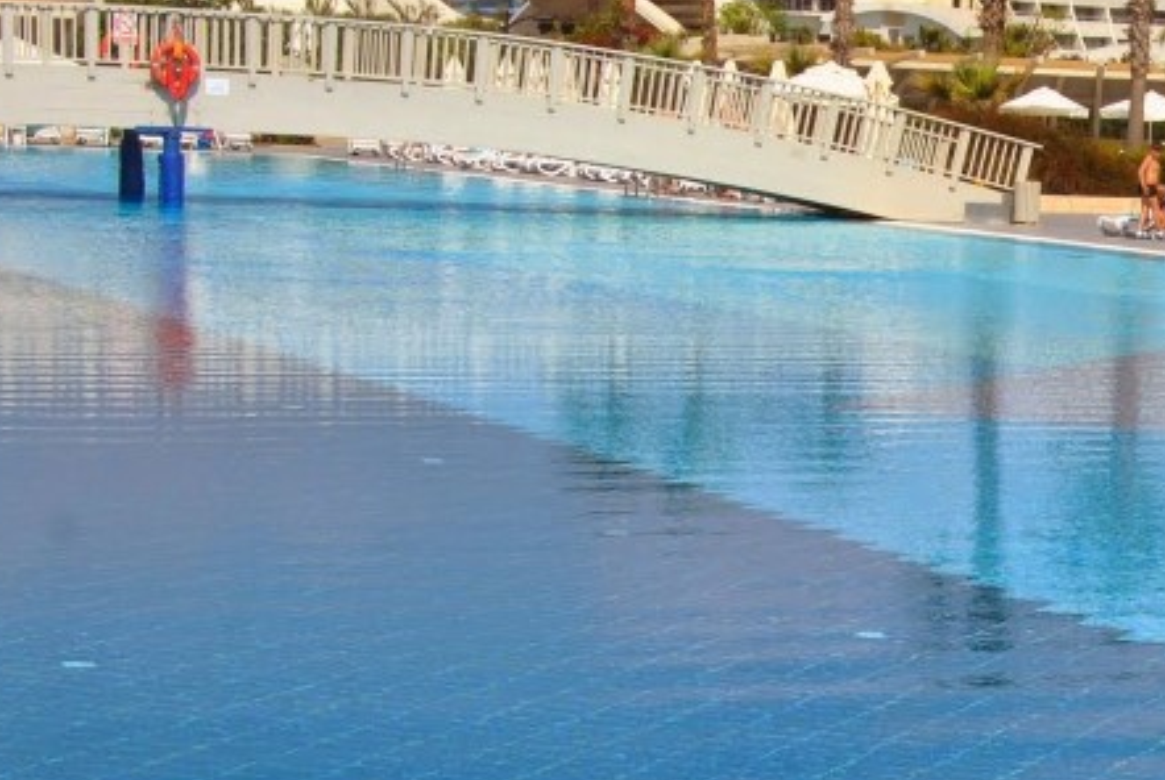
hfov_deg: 18.2
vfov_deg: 12.6
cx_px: 1177
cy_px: 482
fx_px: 3532
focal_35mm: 109
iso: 100
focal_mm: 28
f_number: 9
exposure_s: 1/320
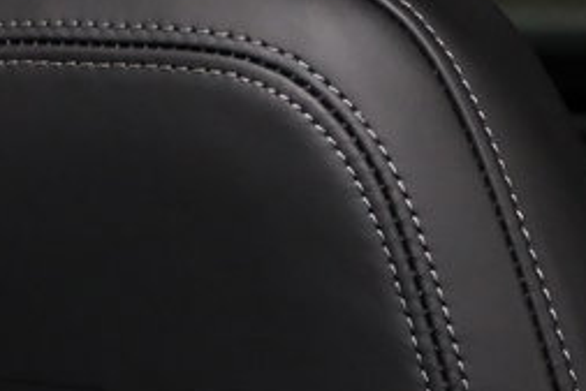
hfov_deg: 6.8
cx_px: 176
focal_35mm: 304
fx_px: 4951
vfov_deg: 4.5
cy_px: 512
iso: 5000
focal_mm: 50
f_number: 4.8
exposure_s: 1/75
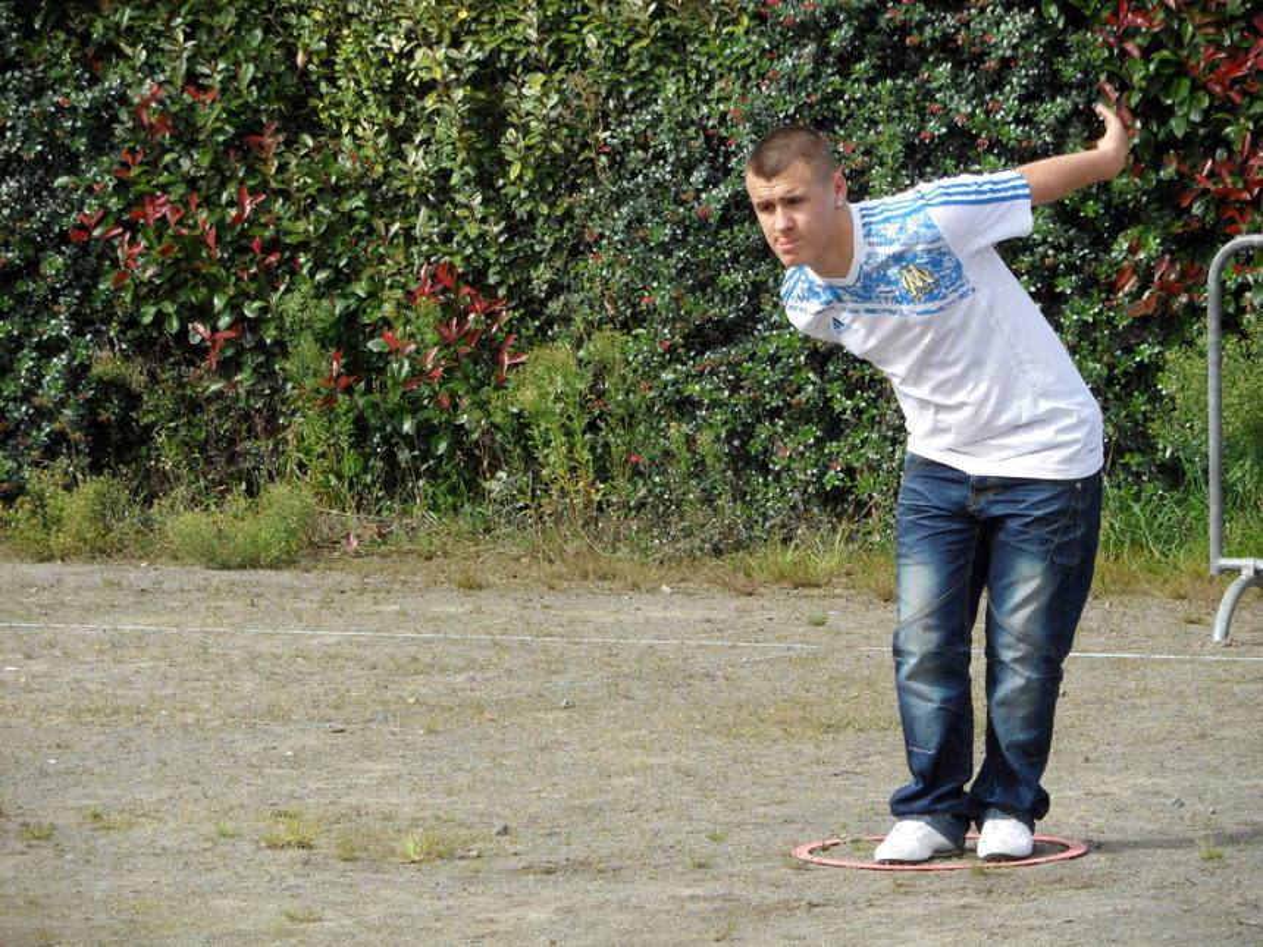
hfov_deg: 11.0
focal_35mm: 180
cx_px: 632
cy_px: 474
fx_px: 6567
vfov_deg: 8.2
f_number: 4.4
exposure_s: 1/250
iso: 80
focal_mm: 29.7
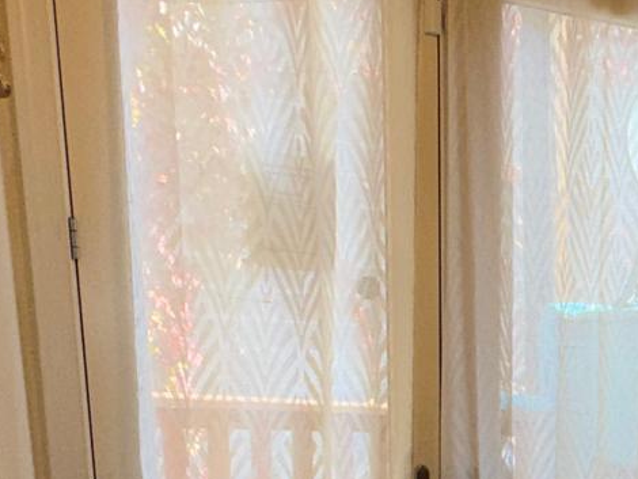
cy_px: 628
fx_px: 1125
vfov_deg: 21.6
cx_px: 729
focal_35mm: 61
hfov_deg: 28.3
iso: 40
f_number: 2.2
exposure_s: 1/122
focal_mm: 2.22
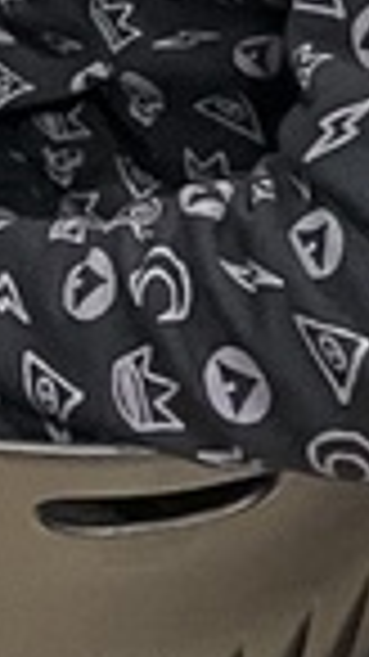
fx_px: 3849
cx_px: -756
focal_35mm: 221
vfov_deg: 8.1
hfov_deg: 5.2
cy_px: -1404
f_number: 1.8
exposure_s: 1/67
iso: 64
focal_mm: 3
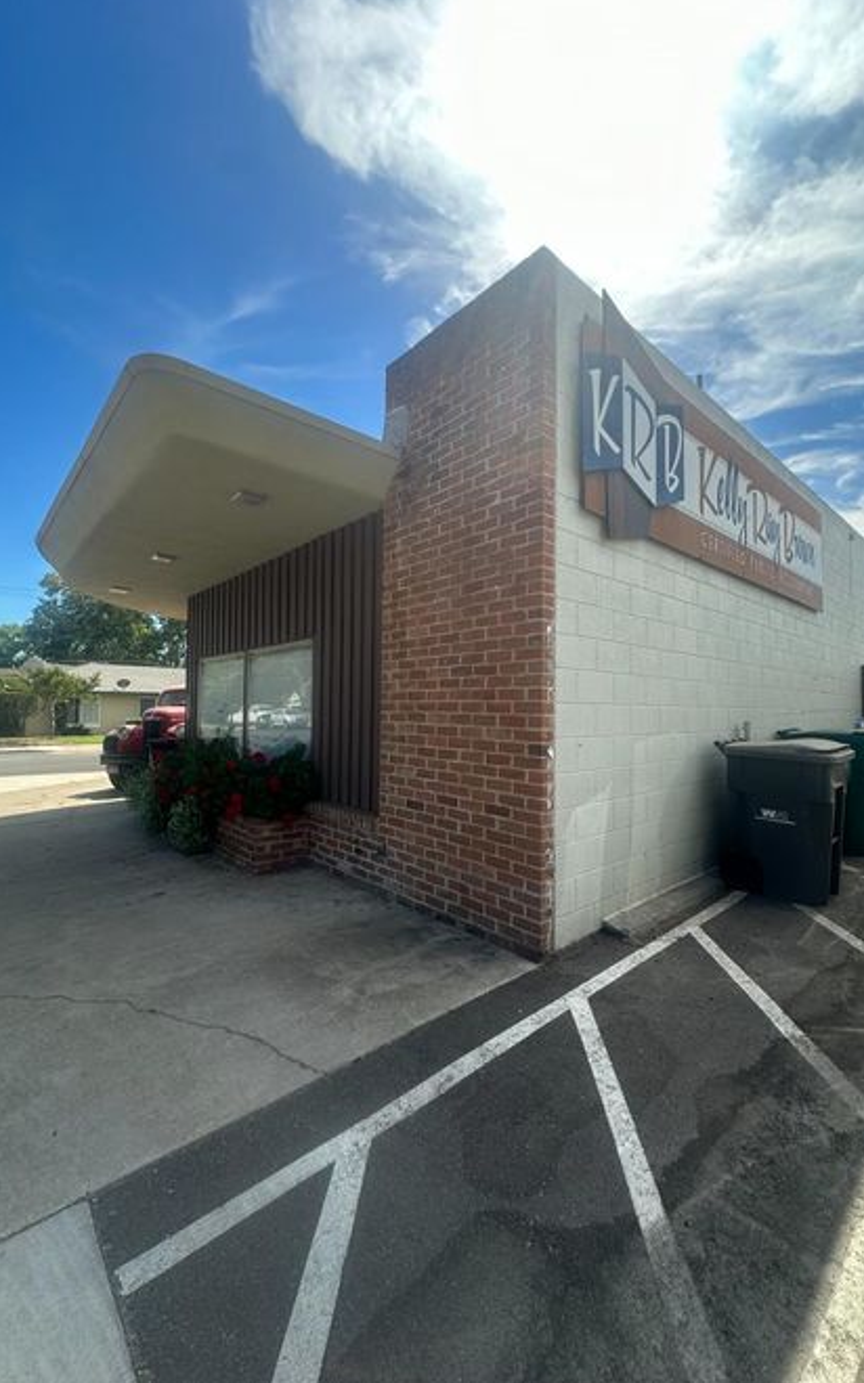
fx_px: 566
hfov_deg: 74.5
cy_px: 688
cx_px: 482
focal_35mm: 15
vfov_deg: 101.5
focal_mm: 2.22
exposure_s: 1/1014
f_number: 2.2
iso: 50
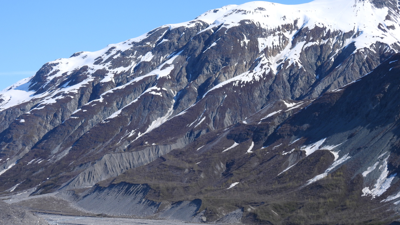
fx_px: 933
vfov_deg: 13.7
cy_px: 123
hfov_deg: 24.2
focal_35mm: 88
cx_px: 200
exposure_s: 1/1250
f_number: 3.5
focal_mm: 14.3
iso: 100
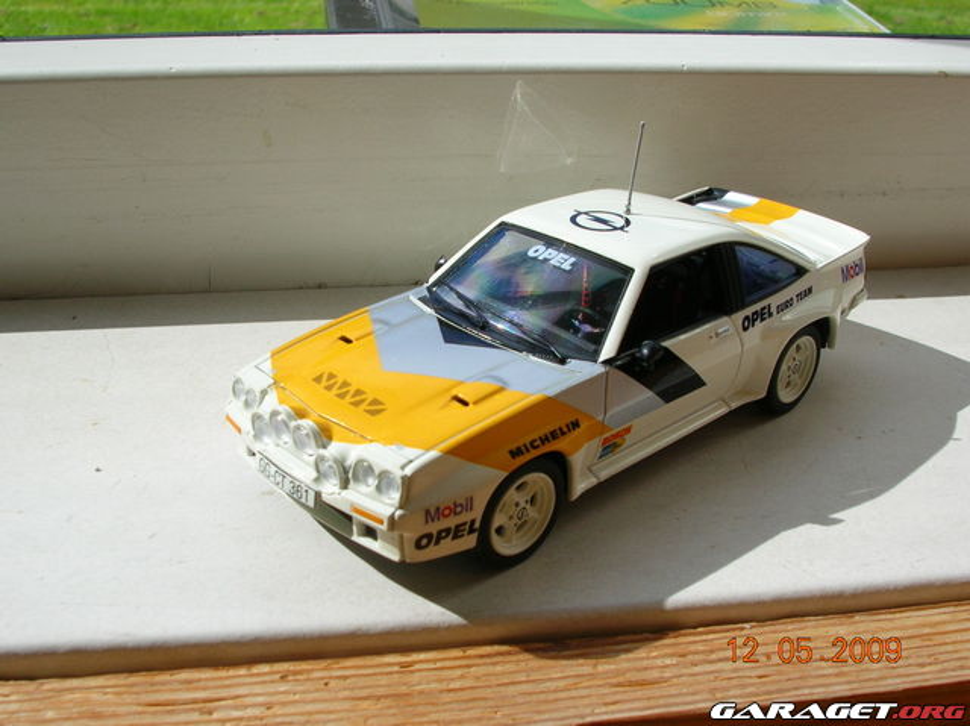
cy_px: 363
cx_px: 485
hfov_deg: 44.8
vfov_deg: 34.3
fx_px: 1176
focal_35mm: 42
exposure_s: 1/218
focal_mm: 7.1
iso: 50
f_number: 6.1
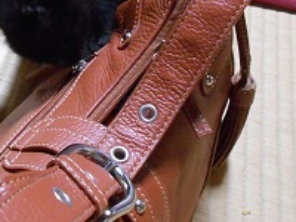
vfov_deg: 24.4
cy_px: 39
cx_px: 59
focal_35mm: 59
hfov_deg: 31.8
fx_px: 505
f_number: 3.8
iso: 800
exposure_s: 1/10
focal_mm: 5.3
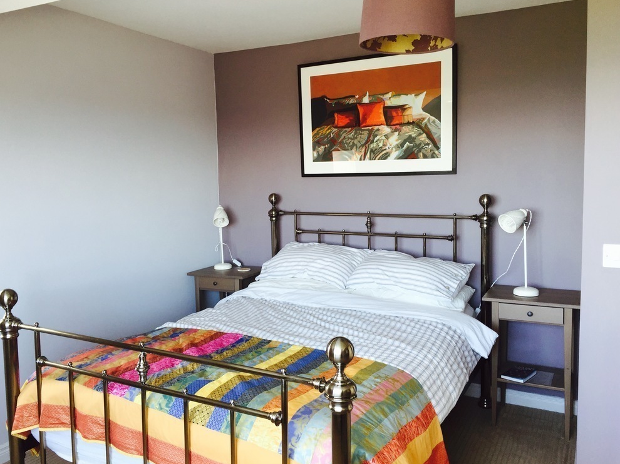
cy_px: 226
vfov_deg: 46.8
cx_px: 301
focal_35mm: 30
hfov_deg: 60.0
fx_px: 537
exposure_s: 1/30
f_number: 2.2
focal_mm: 4.15
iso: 40
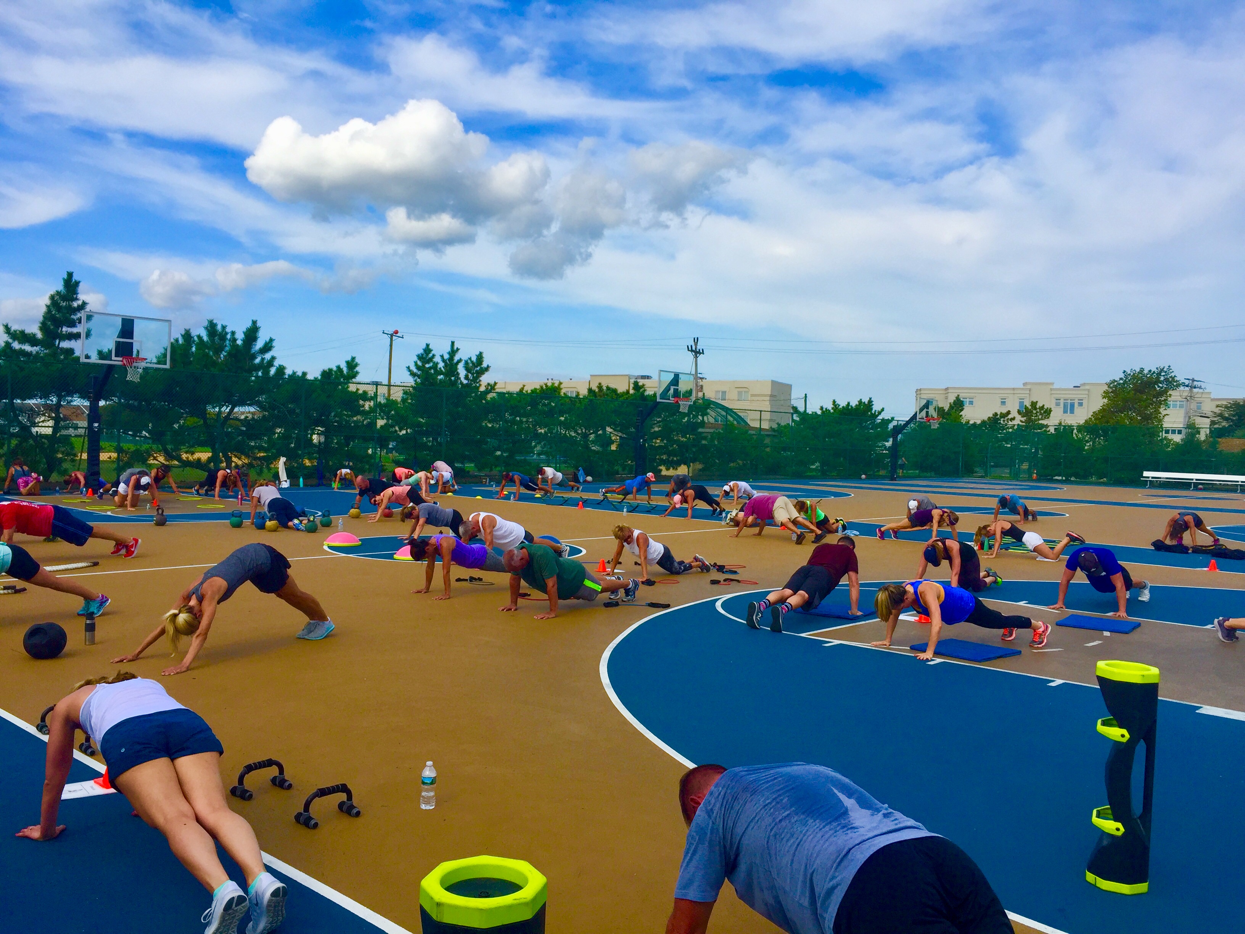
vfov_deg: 48.2
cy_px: 467
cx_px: 622
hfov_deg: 61.7
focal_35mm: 29
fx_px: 1043
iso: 32
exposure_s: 1/1883
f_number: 2.2
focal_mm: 4.15
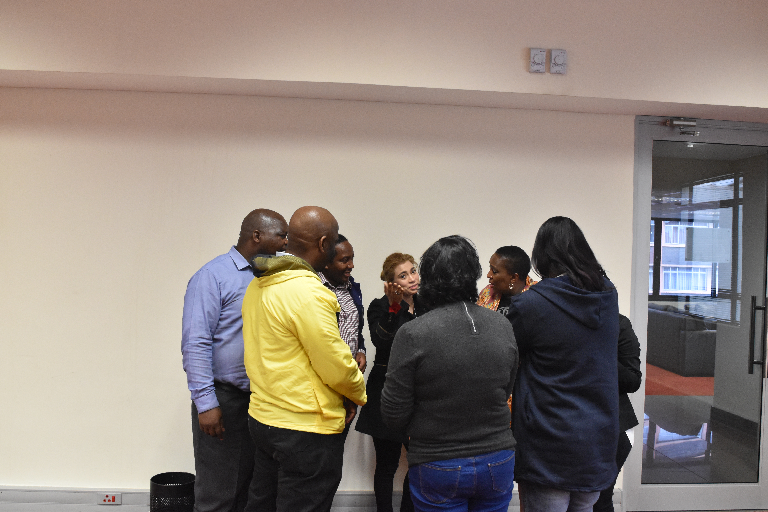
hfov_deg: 53.1
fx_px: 768
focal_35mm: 36
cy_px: 256
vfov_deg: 36.9
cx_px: 384
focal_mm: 24
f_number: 6.3
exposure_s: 1/60
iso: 3200
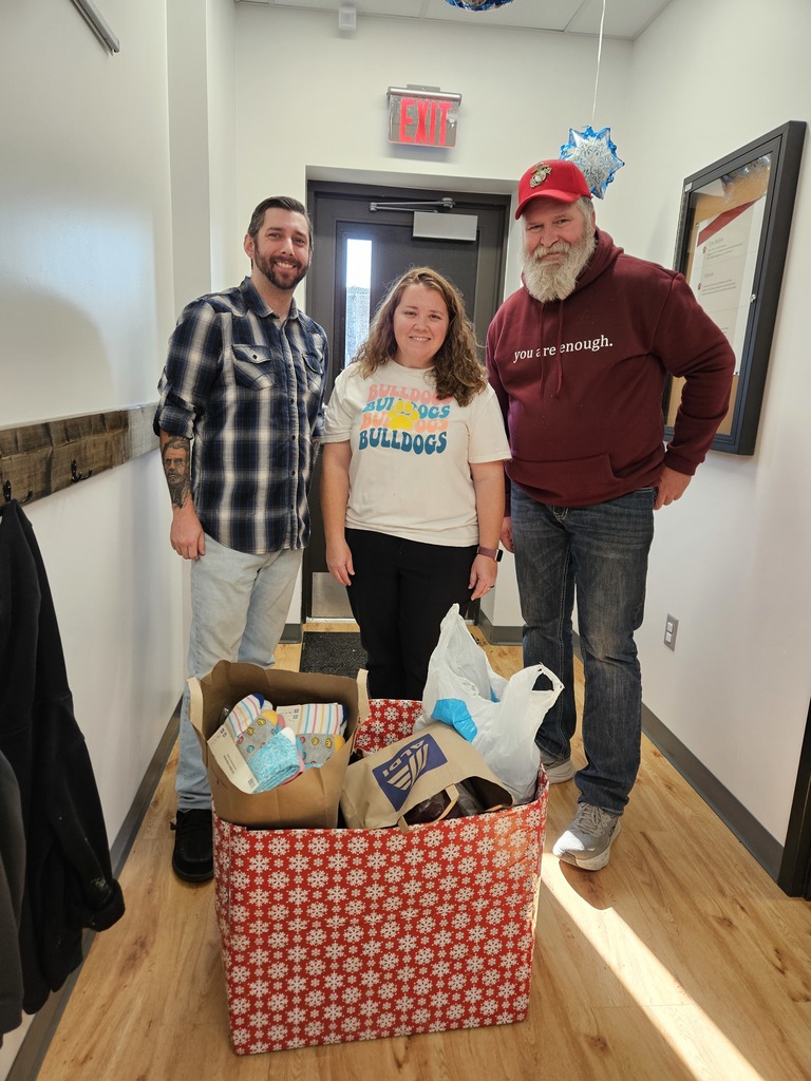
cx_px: 406
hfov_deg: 58.9
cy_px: 540
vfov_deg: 73.9
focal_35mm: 23
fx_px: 718
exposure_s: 1/120
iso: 160
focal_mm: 5.4
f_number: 1.8
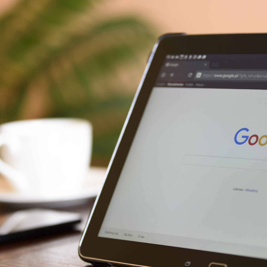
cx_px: 169
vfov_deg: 16.4
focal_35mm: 106
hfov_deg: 16.4
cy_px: 150
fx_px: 925
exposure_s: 1/125
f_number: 2.8
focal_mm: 70
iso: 1400
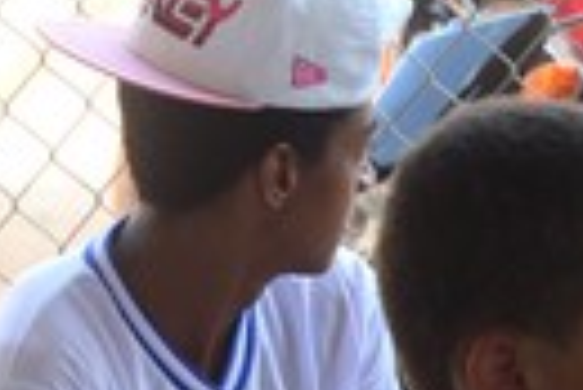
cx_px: 628
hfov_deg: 3.8
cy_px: 578
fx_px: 8848
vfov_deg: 2.5
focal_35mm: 546
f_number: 8
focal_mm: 105
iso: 400
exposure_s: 1/160
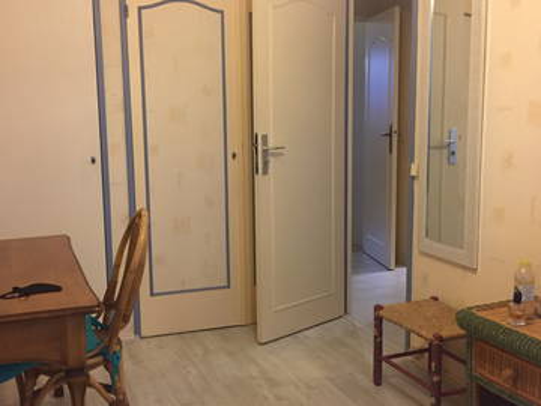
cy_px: 203
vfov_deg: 36.8
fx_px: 610
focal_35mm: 39
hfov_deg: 47.9
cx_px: 270
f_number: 2.2
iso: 250
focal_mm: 4.15
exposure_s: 1/33
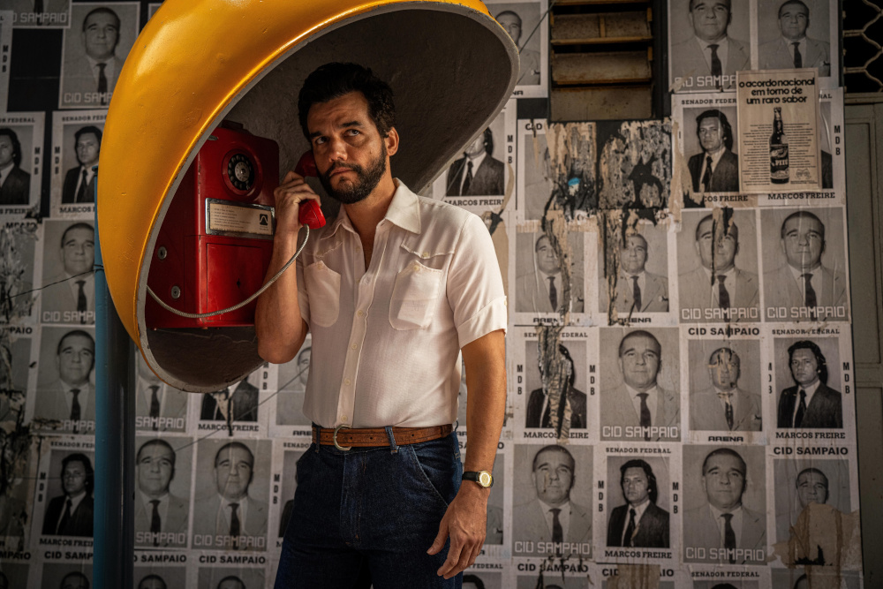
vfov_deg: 38.9
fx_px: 834
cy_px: 294
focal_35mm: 34
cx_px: 442
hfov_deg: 55.8
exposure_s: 1/500
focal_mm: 34
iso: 2000
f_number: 4
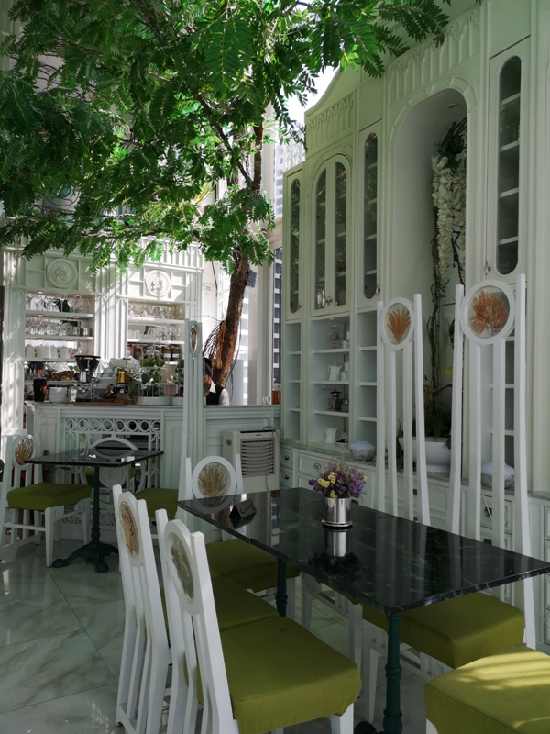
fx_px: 572
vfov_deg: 65.3
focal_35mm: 27
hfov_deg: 51.4
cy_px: 367
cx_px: 275
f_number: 1.8
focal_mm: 3.95
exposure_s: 1/392
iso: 50
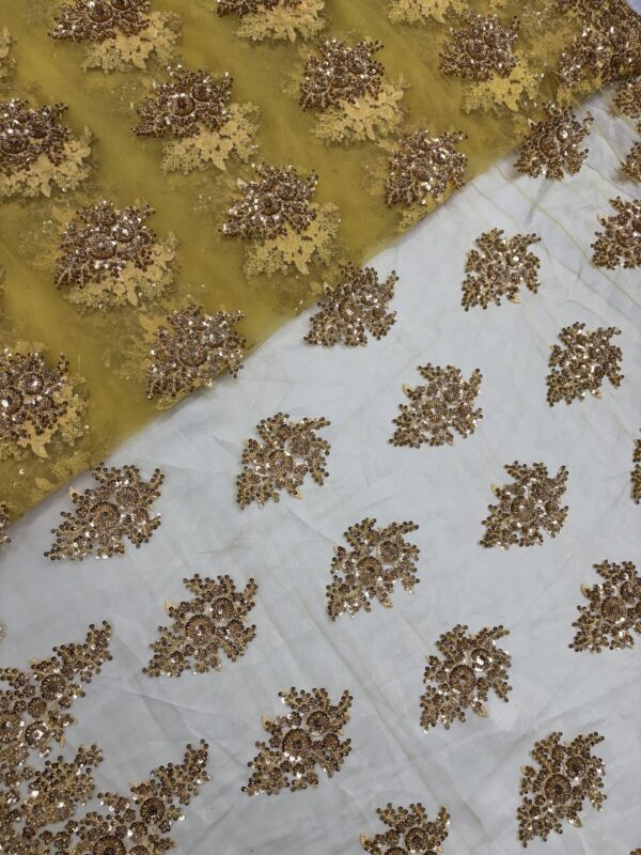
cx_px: 320
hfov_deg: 53.1
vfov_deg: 67.3
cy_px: 428
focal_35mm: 26
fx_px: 642
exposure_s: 1/116
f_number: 1.6
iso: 32
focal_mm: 5.96
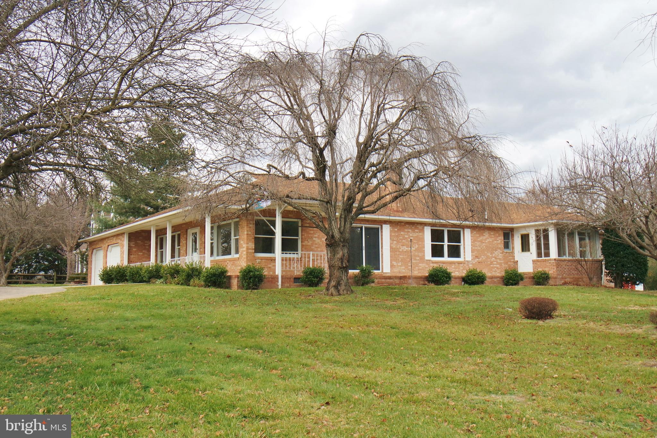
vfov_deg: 37.8
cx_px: 328
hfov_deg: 54.4
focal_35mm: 35
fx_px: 639
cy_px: 219
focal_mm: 13
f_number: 5.6
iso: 160
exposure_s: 1/125
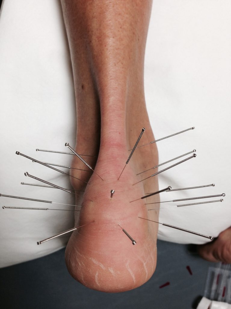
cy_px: 154
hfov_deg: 42.9
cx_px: 116
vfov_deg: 55.4
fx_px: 294
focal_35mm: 33
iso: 50
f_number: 2.4
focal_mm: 4.12
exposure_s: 1/30
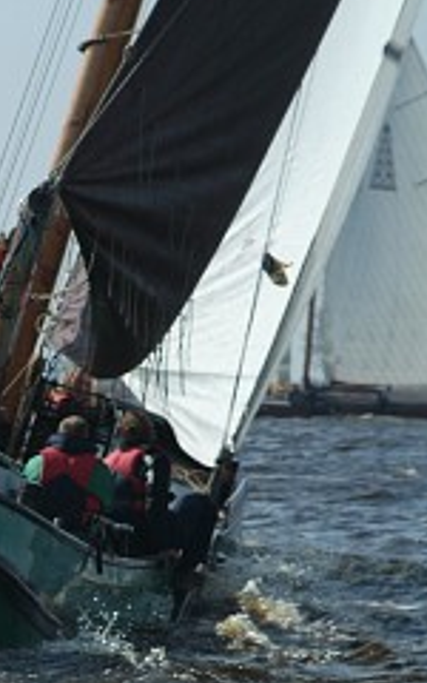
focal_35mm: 345
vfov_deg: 6.1
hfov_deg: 3.8
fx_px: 6424
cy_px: 337
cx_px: -194
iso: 400
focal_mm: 120
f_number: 9.5
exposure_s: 1/1000
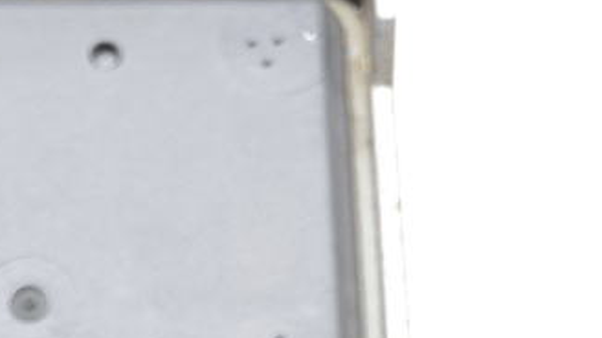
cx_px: 61
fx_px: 2505
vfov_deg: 7.7
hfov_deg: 13.6
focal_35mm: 157
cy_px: 358
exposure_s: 1/6
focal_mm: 32
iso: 100
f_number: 4.8
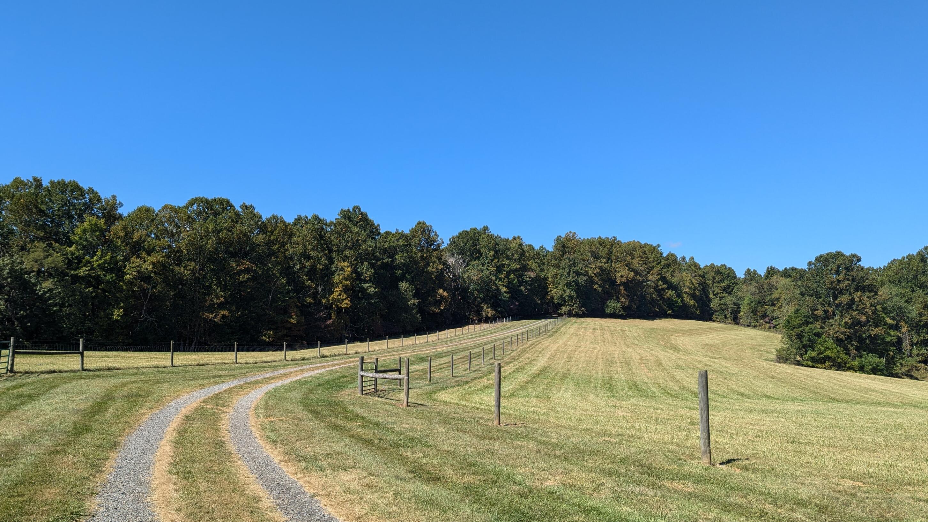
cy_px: 304
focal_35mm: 27
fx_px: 664
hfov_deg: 69.9
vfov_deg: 42.7
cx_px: 453
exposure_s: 1/1364
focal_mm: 6.81
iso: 45
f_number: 1.85
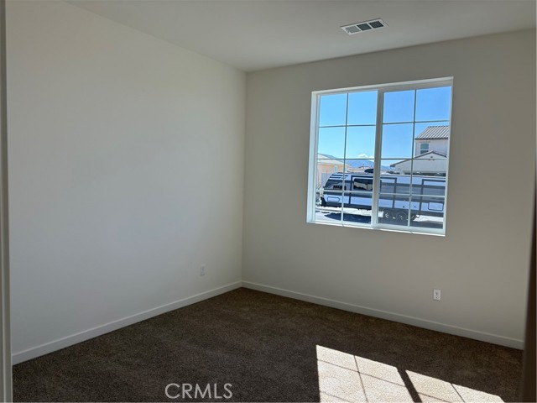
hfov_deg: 67.3
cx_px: 268
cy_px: 202
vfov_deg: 53.1
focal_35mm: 26
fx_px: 403
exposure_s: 1/612
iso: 64
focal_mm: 5.96
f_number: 1.6
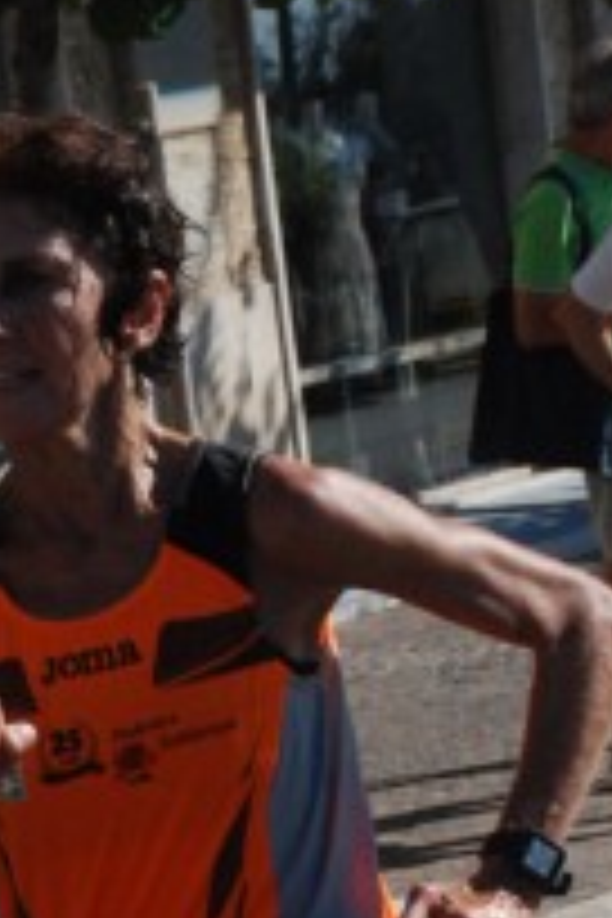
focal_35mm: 256
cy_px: 1071
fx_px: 6527
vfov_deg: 8.0
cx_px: -74
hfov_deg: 5.3
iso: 1000
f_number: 8
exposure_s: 1/2000
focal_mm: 58
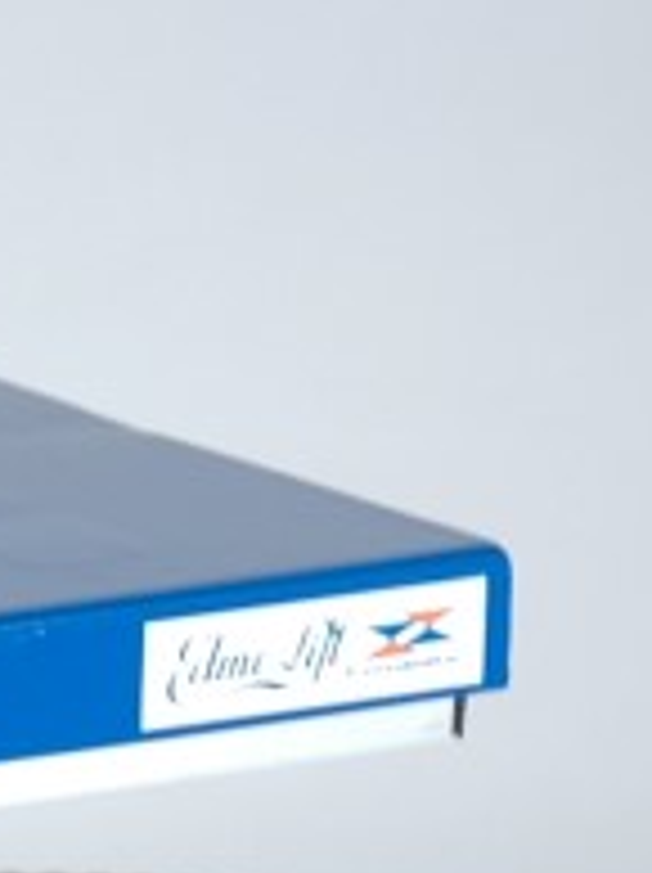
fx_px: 9514
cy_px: 990
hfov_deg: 3.7
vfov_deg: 5.2
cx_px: -1855
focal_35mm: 378
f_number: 4.5
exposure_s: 1/60
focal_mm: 44
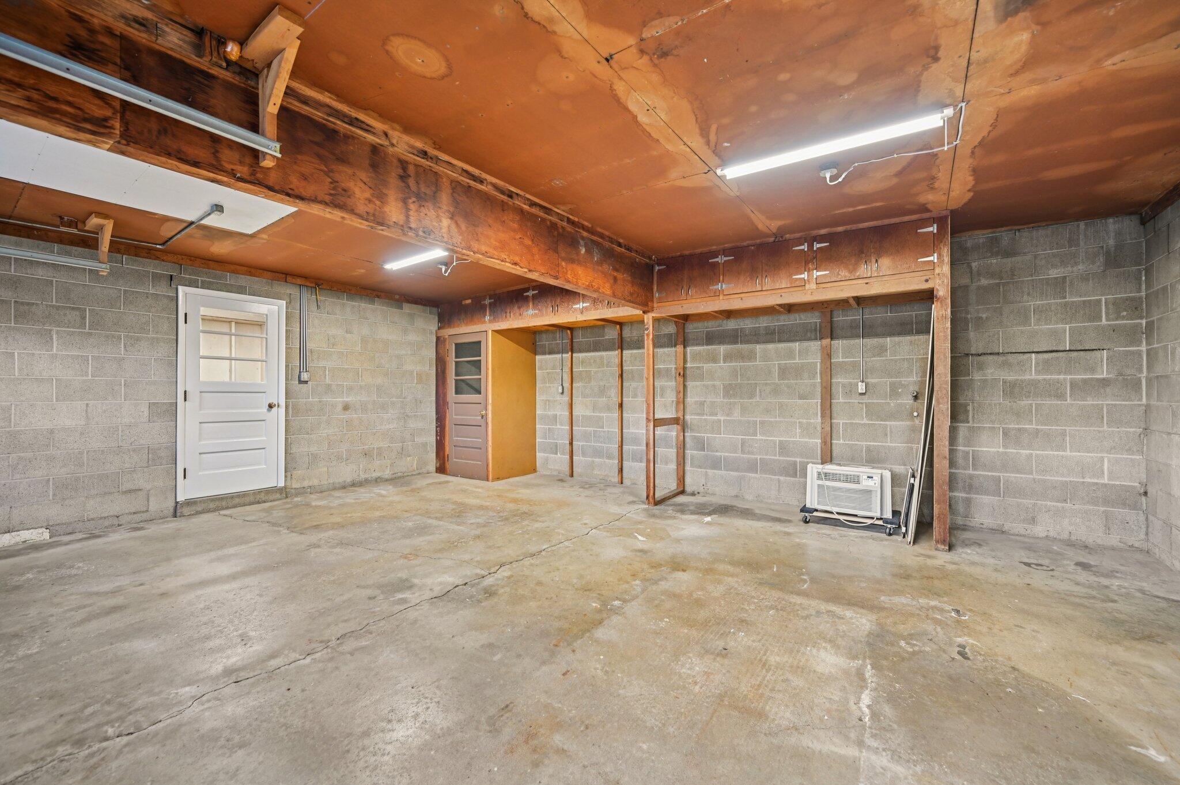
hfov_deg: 104.3
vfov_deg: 81.1
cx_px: 590
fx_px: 459
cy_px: 392
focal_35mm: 14
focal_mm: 14
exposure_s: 1/15
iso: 400
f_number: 4
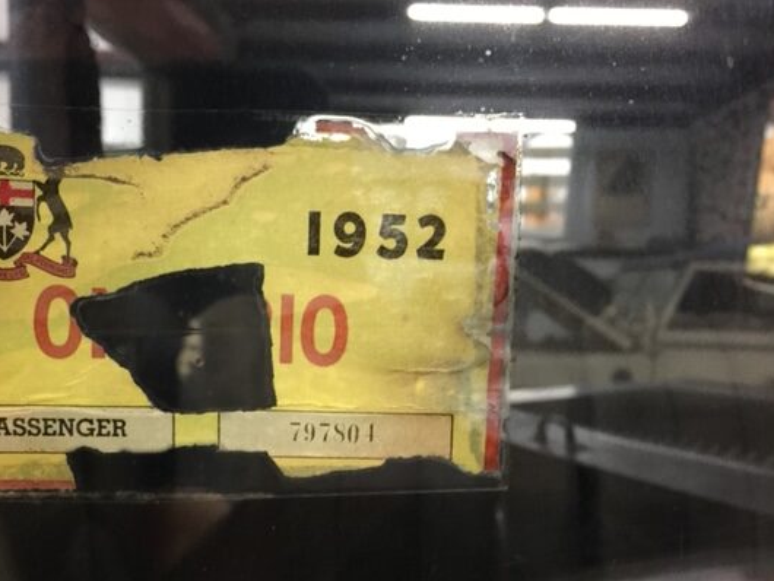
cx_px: 323
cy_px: 349
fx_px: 783
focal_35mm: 35
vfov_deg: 40.5
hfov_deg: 52.4
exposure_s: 1/15
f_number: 2.2
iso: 100
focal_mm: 4.15
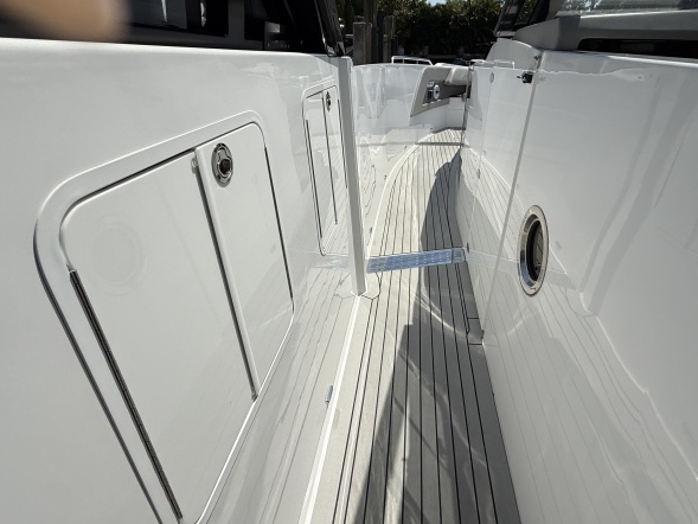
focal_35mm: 19
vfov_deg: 68.2
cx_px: 384
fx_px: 383
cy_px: 218
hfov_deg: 84.4
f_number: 2.2
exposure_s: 1/6173
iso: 50
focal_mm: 2.22
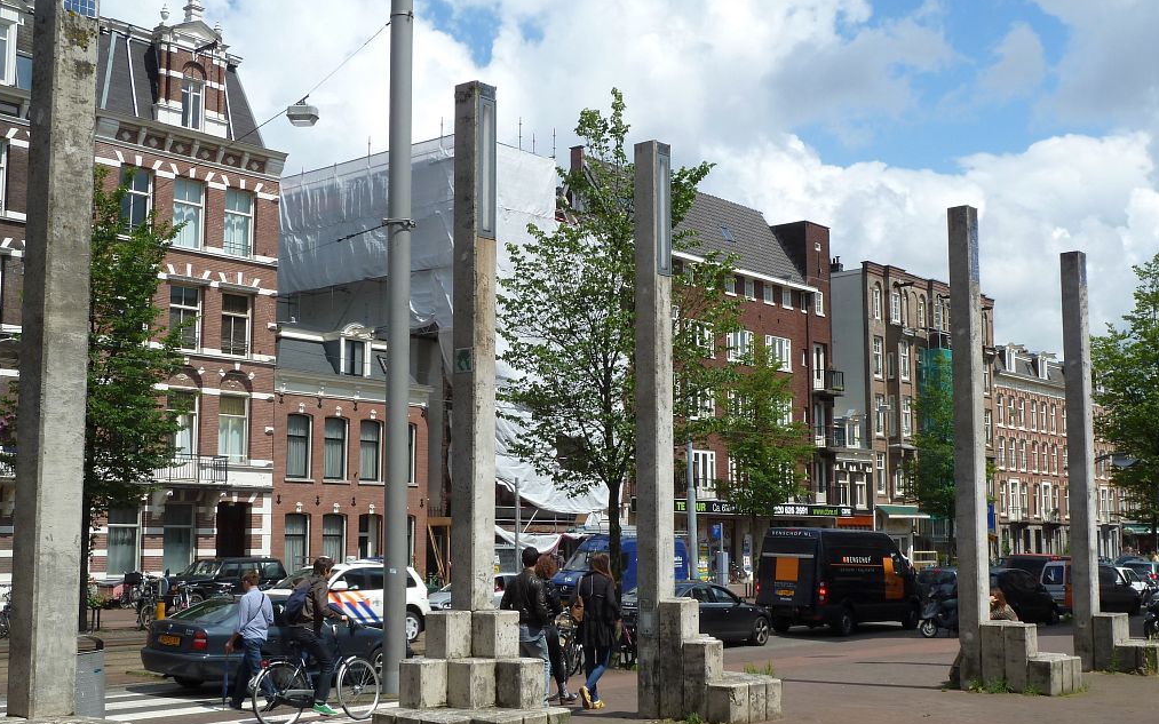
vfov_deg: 28.6
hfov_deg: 44.4
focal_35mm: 45
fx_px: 1421
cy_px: 400
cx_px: 575
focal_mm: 6.9
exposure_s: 1/400
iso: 80
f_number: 5
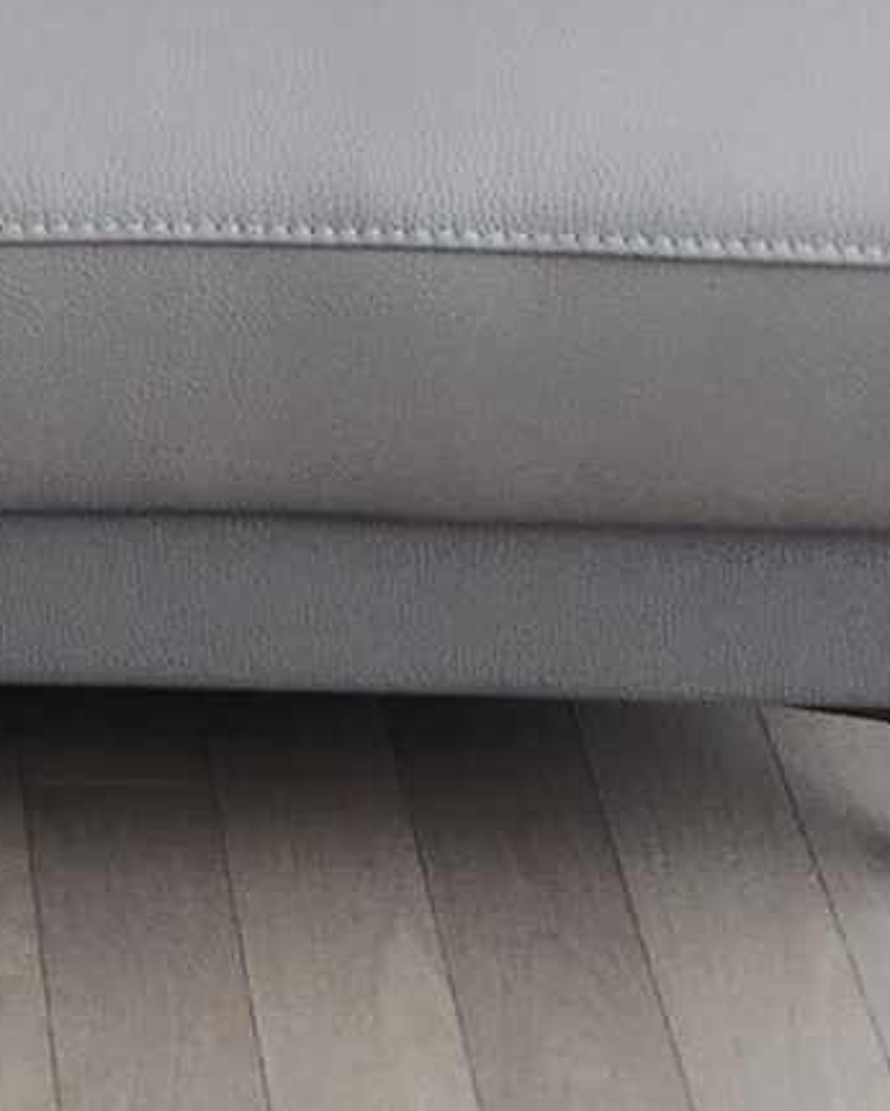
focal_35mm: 133
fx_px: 4376
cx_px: -327
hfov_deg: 11.3
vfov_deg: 12.8
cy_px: -1021
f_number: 1.8
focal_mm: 5.4
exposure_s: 1/120
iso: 200
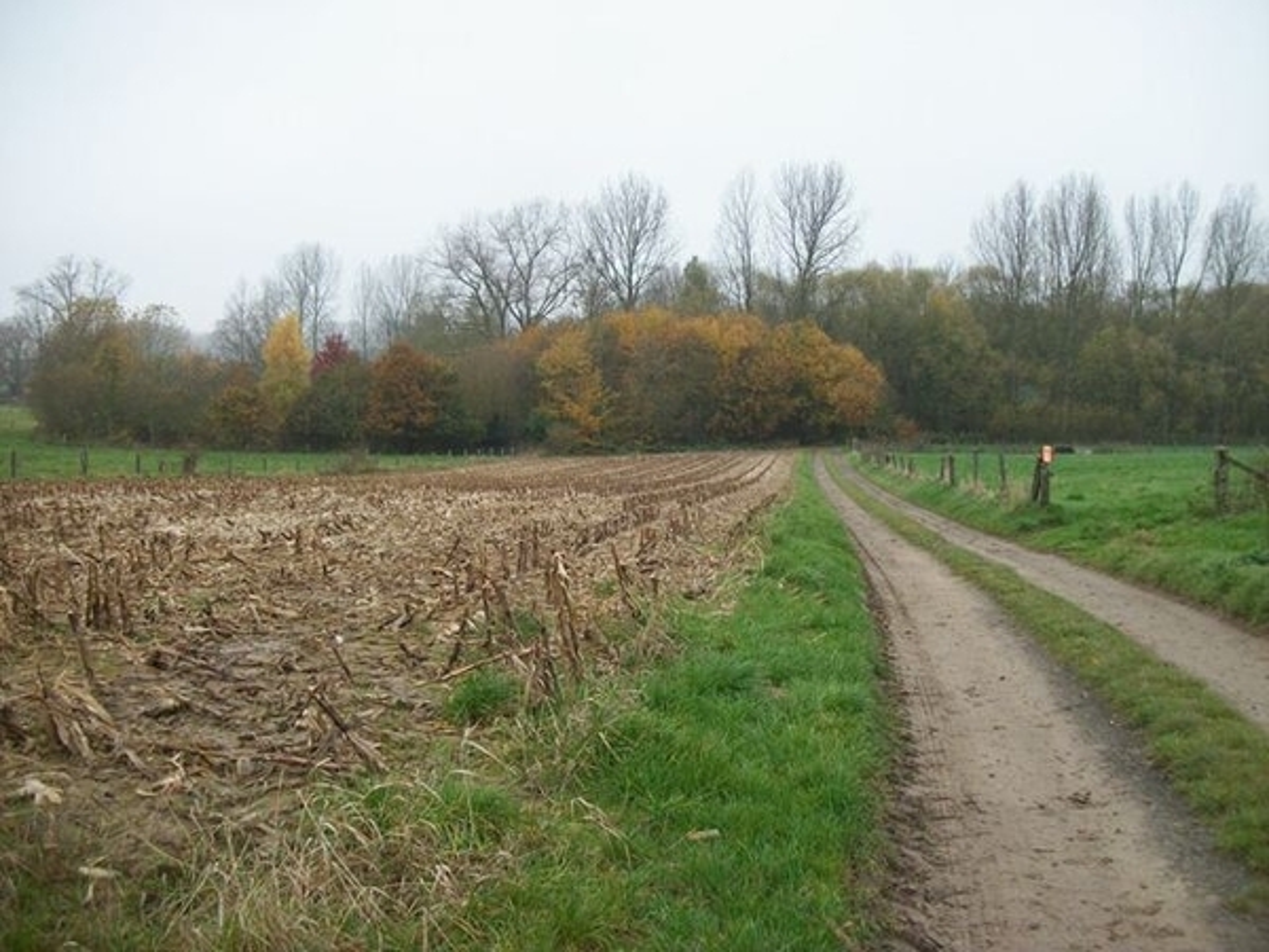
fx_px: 1173
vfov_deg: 44.2
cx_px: 634
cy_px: 476
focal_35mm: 32
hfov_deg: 56.8
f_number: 2.9
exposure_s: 1/160
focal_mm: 5.7
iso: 80
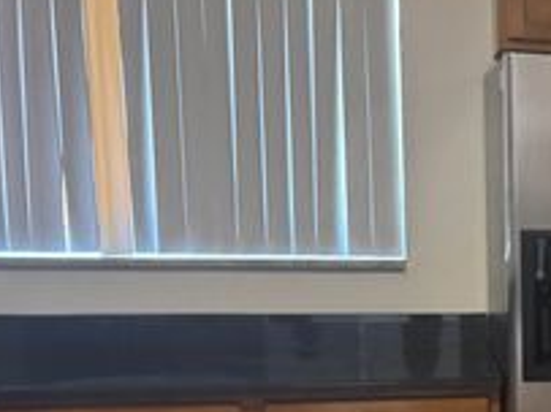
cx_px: 803
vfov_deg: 18.8
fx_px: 1225
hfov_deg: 21.6
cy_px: 366
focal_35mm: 77
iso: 800
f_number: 1.78
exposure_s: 1/40
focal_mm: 6.76
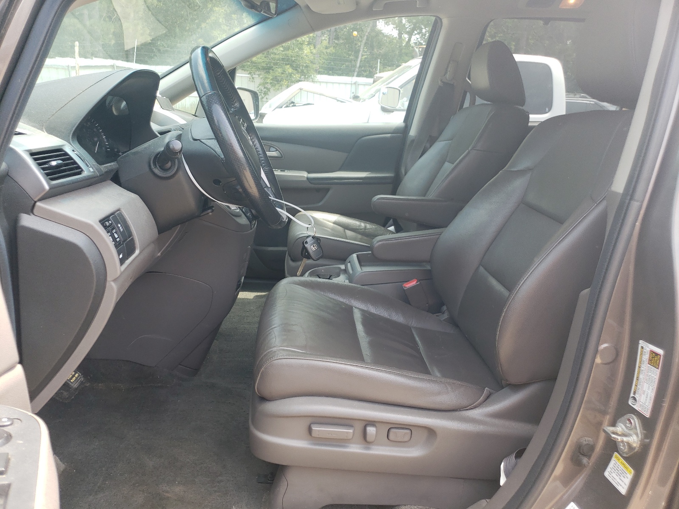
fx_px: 510
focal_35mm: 26
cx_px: 340
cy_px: 254
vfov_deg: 53.1
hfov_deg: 67.3
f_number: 1.5
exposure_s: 1/244
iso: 50
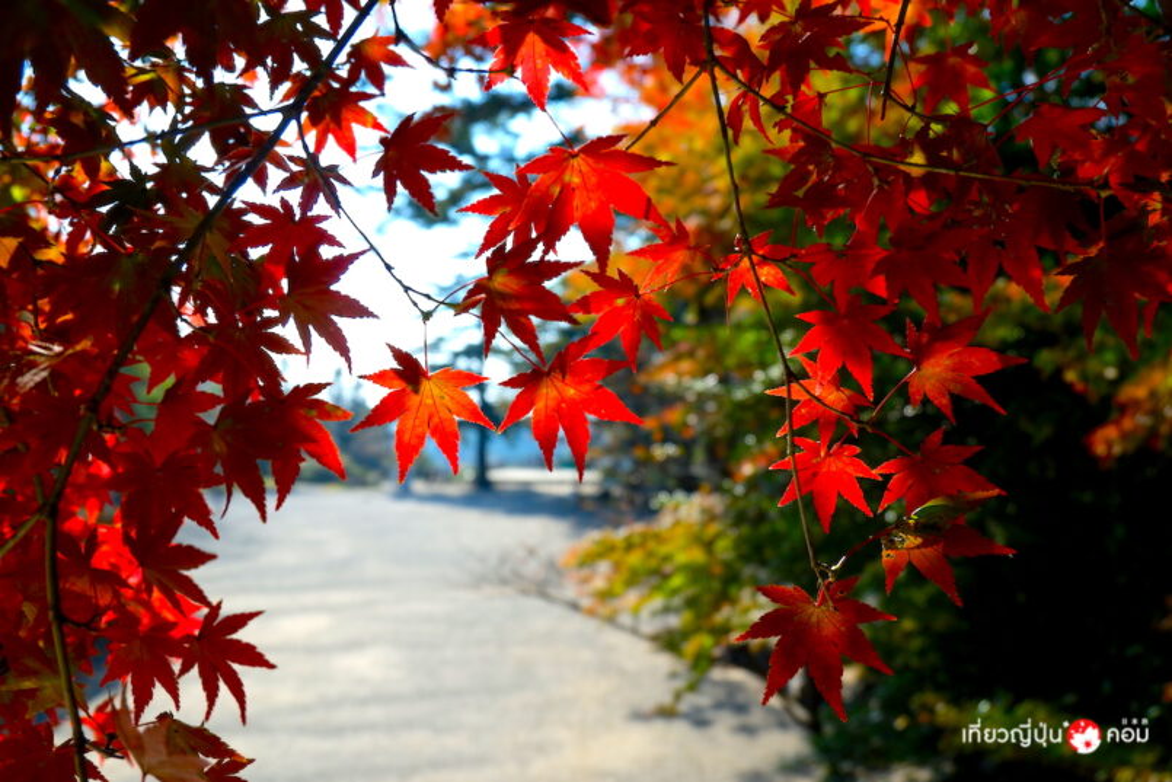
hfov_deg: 58.7
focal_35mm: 32
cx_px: 586
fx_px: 1042
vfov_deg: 41.1
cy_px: 391
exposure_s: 1/450
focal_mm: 21.1
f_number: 5.6
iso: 200
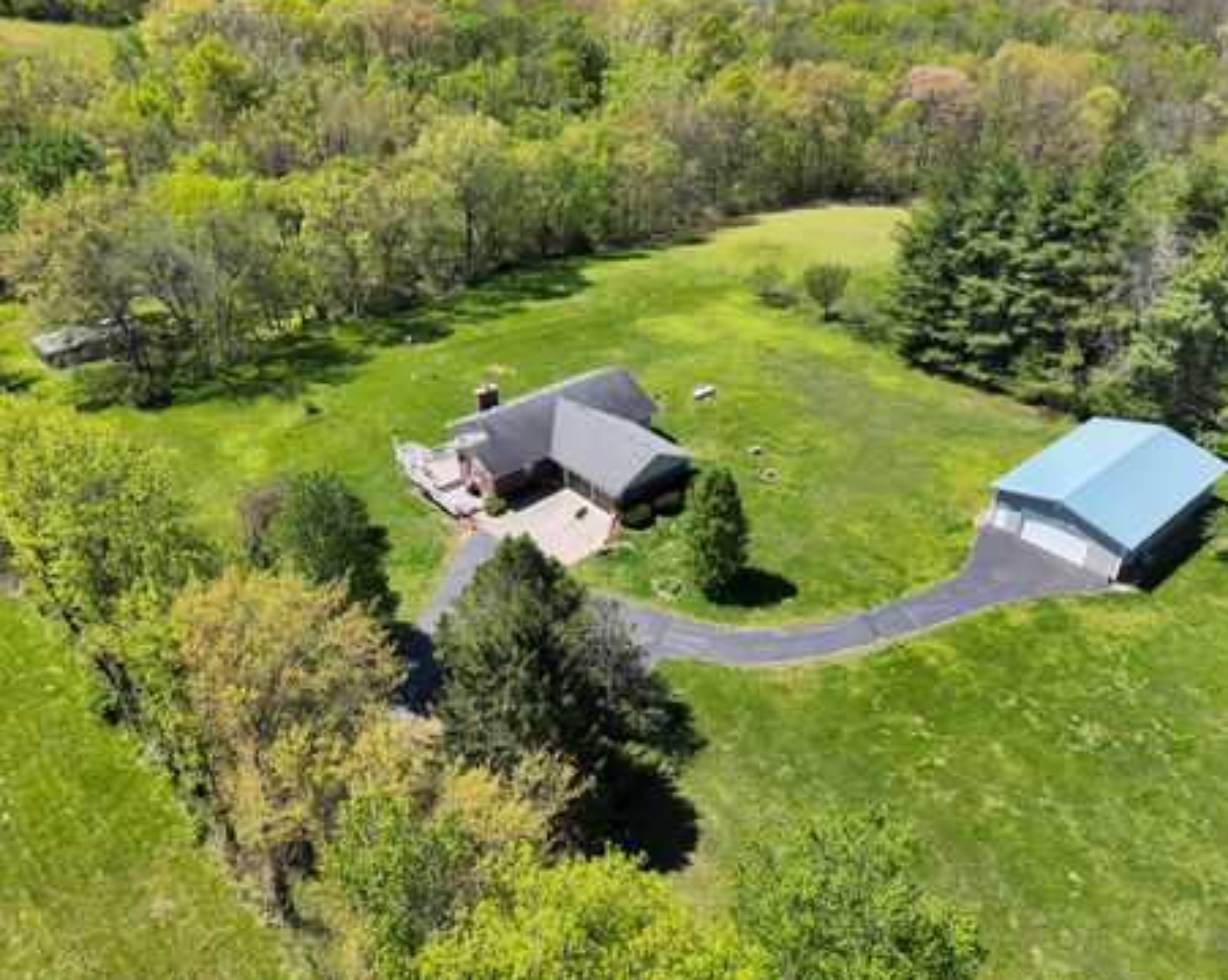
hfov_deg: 66.1
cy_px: 480
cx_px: 634
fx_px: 944
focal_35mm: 26
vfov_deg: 54.9
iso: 160
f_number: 1.7
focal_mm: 6.72
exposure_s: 1/3200
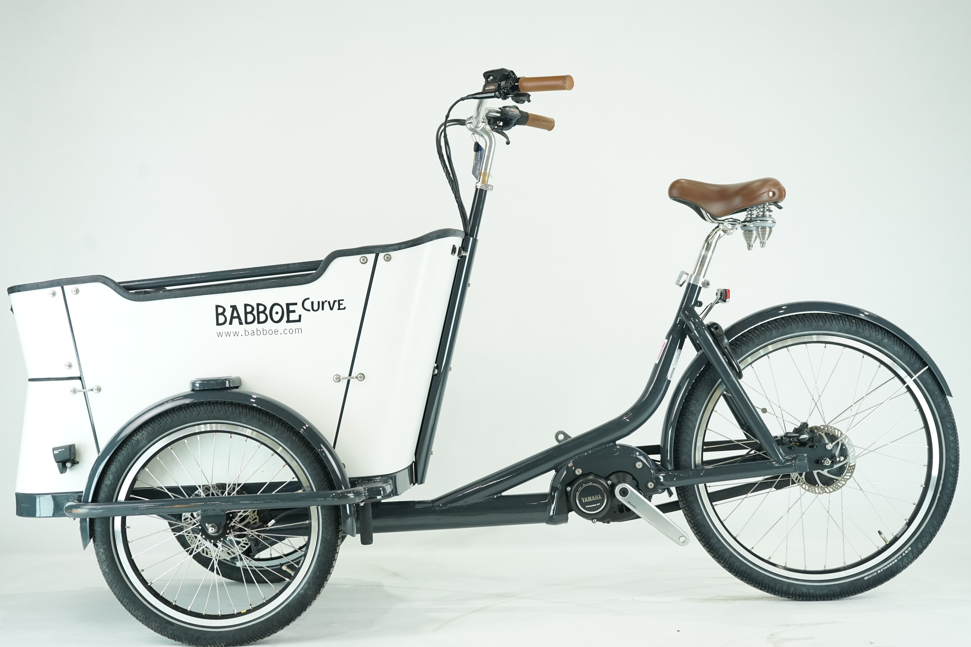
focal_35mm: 51
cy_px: 324
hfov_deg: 38.9
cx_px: 486
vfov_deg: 26.5
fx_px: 1375
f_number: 5
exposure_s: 1/200
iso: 1600
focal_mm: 51
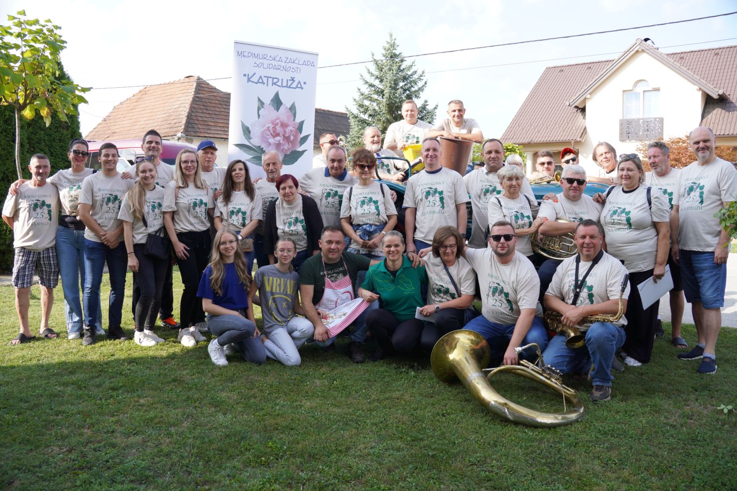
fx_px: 553
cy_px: 246
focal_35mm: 27
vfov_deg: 47.9
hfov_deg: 67.4
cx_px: 368
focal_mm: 18
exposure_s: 1/200
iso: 100
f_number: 4.5
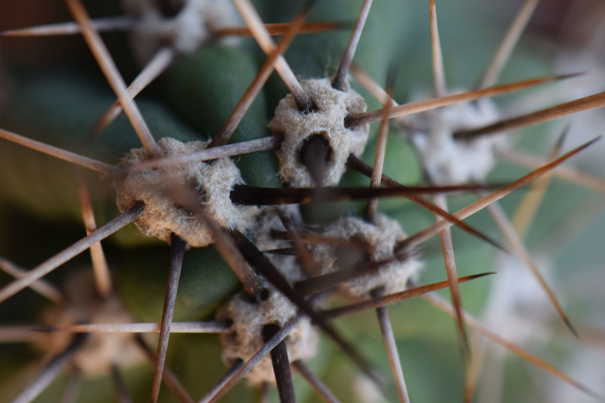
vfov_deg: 10.8
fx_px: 2143
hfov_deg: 16.1
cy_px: 202
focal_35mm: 128
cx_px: 302
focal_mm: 85
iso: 400
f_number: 4.5
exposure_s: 1/80
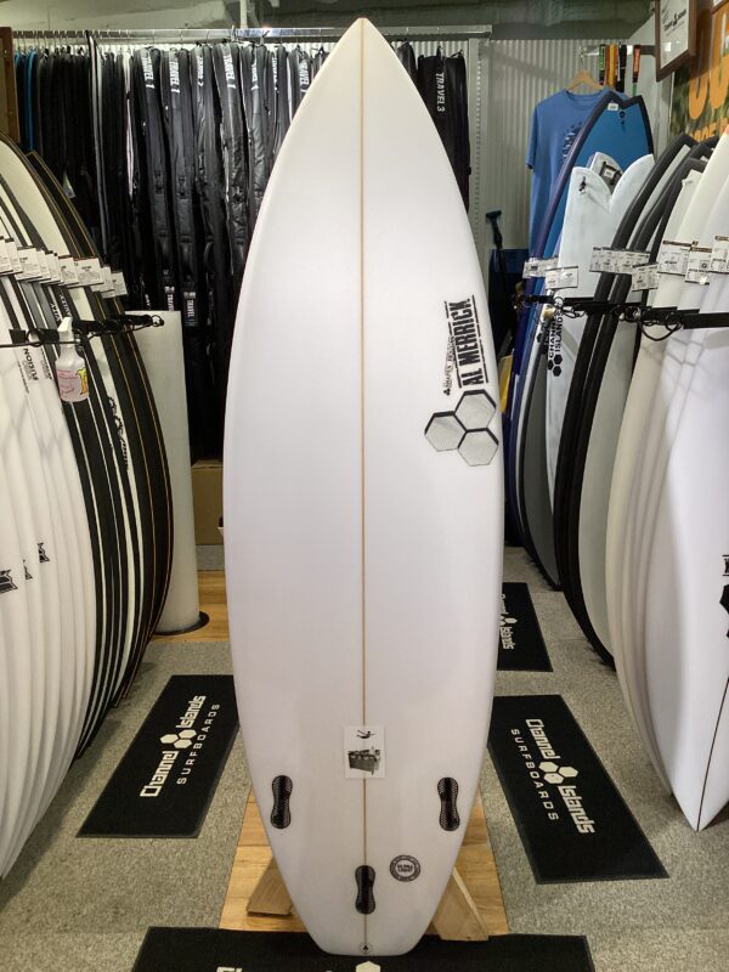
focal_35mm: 31
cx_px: 364
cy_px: 486
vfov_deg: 58.4
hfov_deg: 45.4
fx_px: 870
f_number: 2.4
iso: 40
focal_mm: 3.3
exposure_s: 1/100
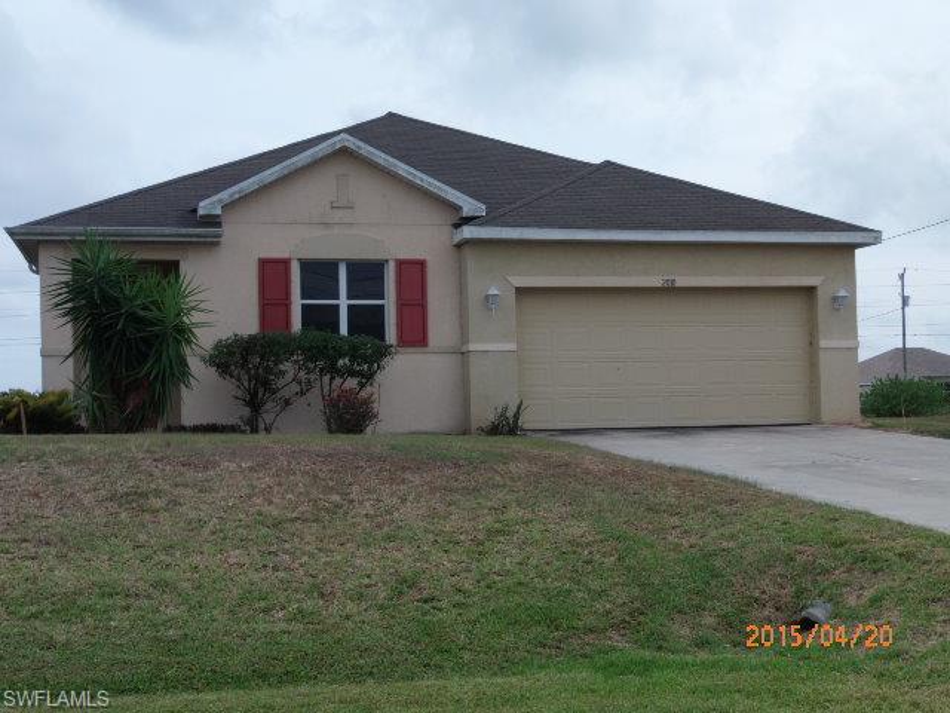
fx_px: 1345
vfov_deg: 29.7
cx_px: 475
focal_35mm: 49
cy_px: 356
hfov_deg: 38.9
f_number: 3.8
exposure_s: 1/800
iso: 100
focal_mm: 8.7
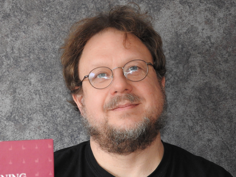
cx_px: 118
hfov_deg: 18.7
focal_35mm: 105
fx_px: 716
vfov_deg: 14.1
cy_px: 88
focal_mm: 18.8
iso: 800
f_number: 4.8
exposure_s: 1/20
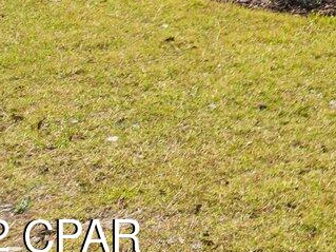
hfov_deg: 10.1
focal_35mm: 154
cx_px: 953
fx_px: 1494
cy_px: -499
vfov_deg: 8.2
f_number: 5
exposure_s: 1/640
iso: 100
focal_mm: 12.29
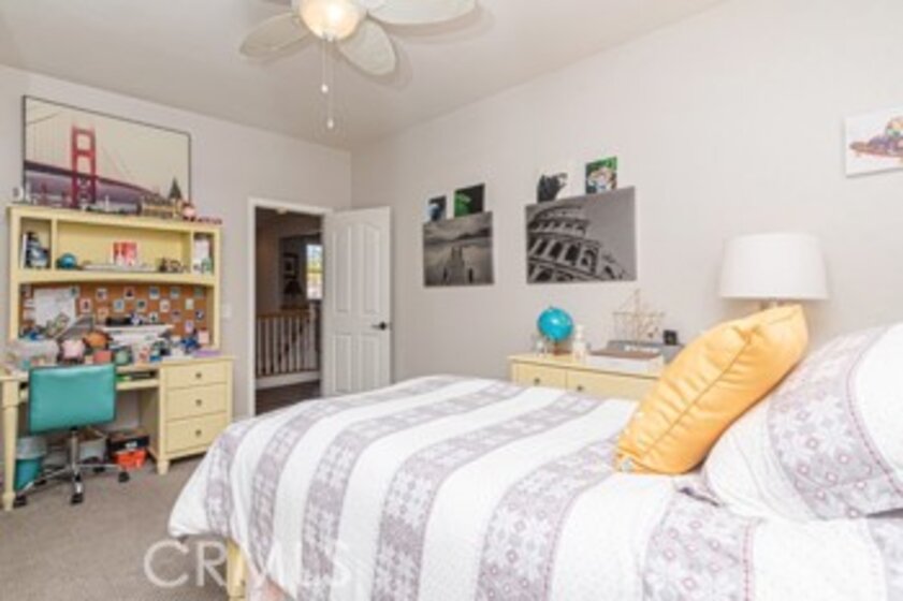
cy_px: 300
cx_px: 452
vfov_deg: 72.0
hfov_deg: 95.0
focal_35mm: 16
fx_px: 414
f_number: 9
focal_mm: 11
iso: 200
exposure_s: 1/60
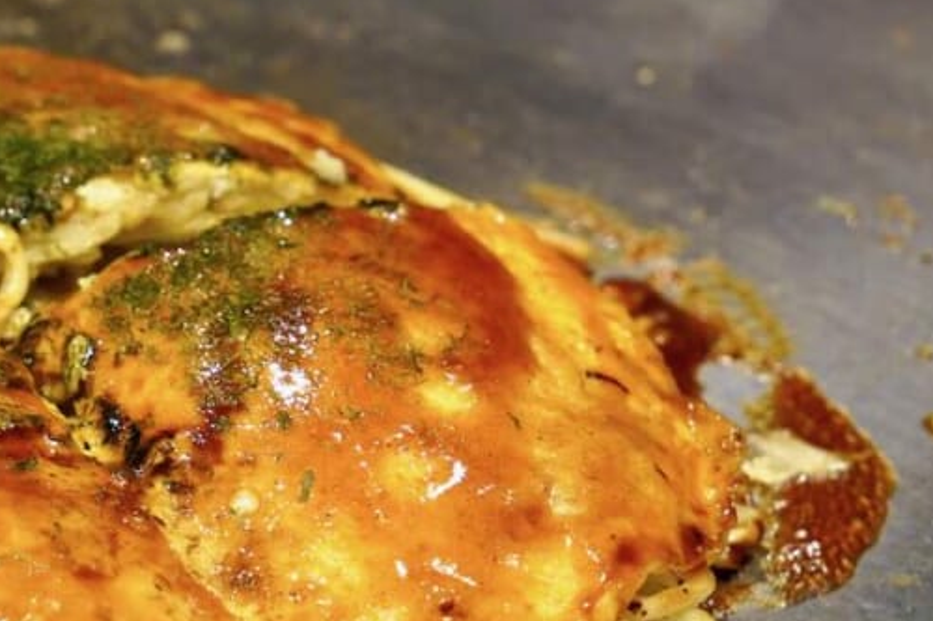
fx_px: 3241
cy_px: 436
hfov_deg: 16.0
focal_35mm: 125
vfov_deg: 10.9
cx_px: -9
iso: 250
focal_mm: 40.7
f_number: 5.6
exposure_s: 1/20
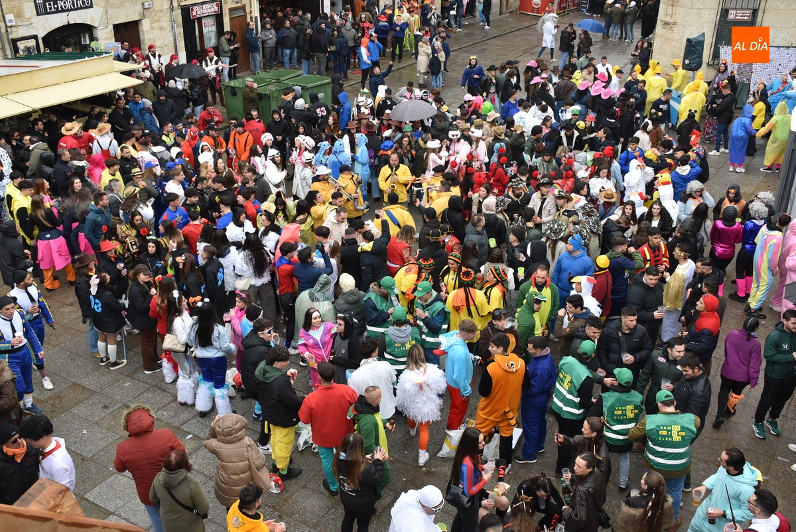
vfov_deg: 36.9
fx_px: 797
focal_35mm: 36
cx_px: 398
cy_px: 266
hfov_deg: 53.1
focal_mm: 24
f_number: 6.3
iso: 400
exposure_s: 1/160
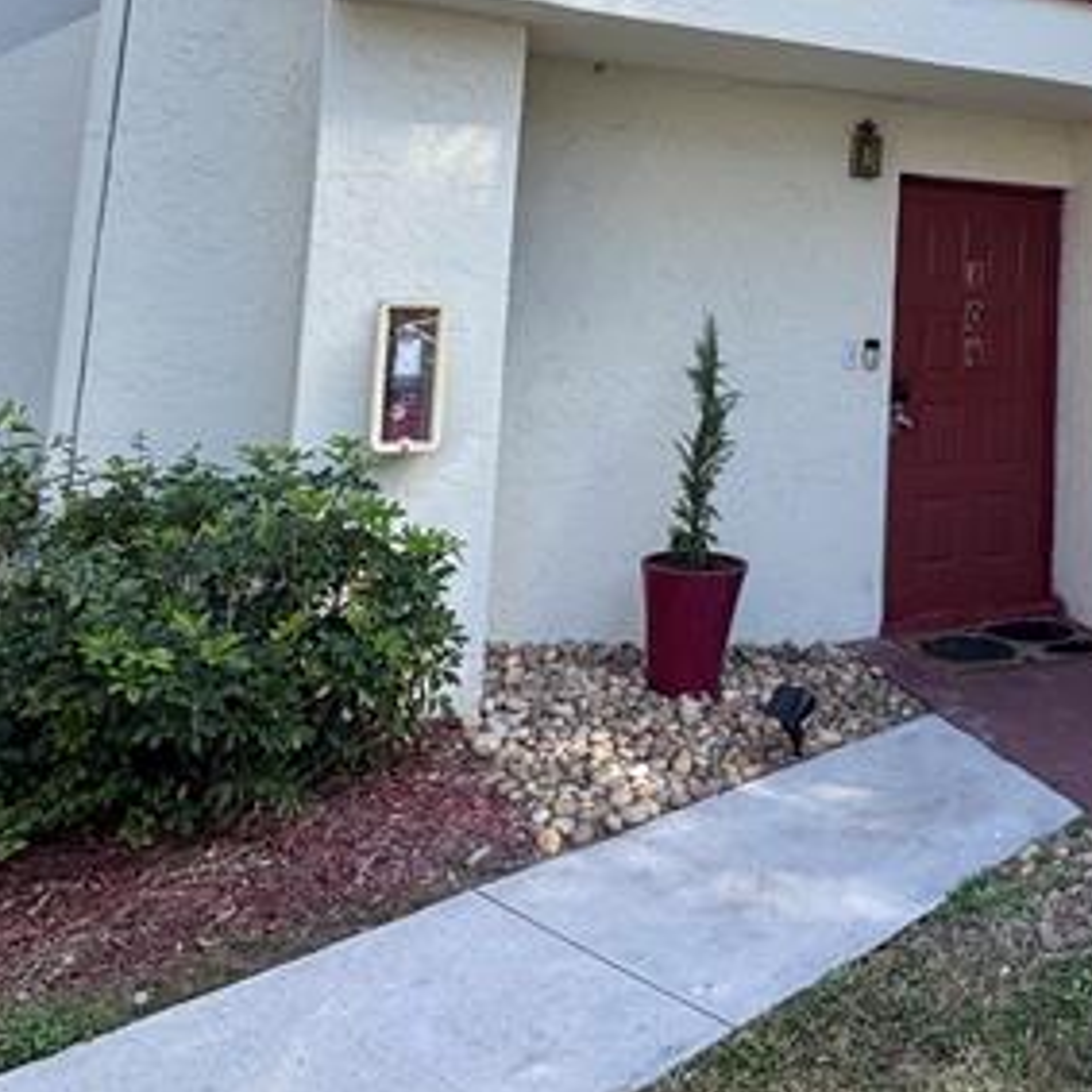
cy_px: 166
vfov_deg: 44.1
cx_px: 965
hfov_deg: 43.5
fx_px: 1249
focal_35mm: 35
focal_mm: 2.22
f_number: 2.2
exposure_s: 1/440
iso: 40
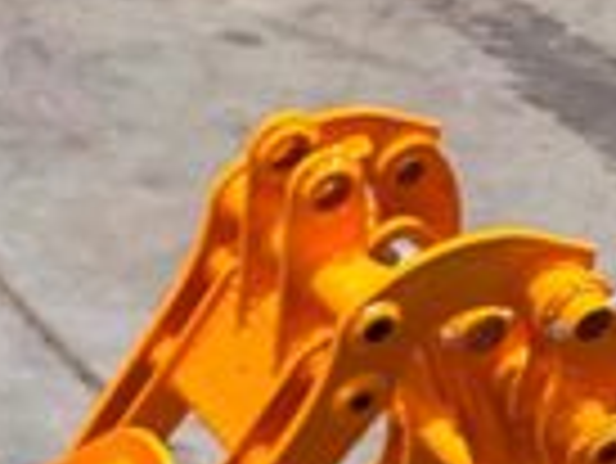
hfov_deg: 14.7
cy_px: 743
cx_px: -692
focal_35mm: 105
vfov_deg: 13.2
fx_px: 1870
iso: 200
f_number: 1.78
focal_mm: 6.76
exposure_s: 1/60
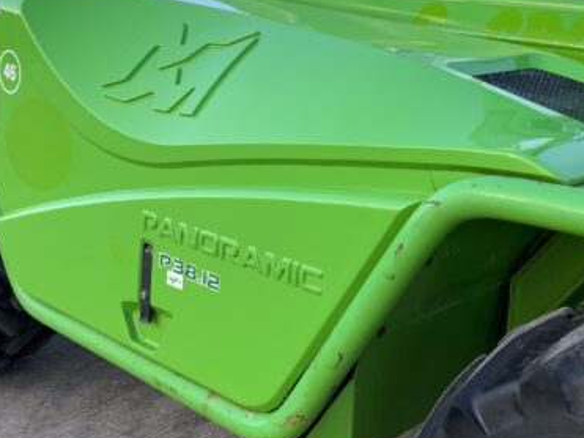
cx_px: 321
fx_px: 843
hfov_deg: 38.2
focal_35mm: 50
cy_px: 158
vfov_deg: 29.0
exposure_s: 1/310
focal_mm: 3
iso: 16
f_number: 1.8
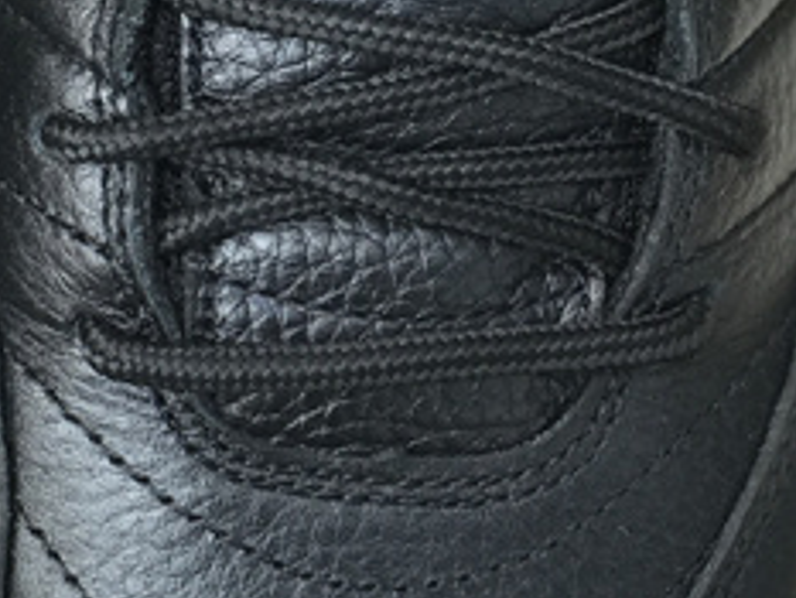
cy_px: 637
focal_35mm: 181
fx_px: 4164
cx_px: -202
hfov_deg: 10.7
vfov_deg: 8.2
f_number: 2.8
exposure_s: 1/198
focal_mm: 6.6
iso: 20
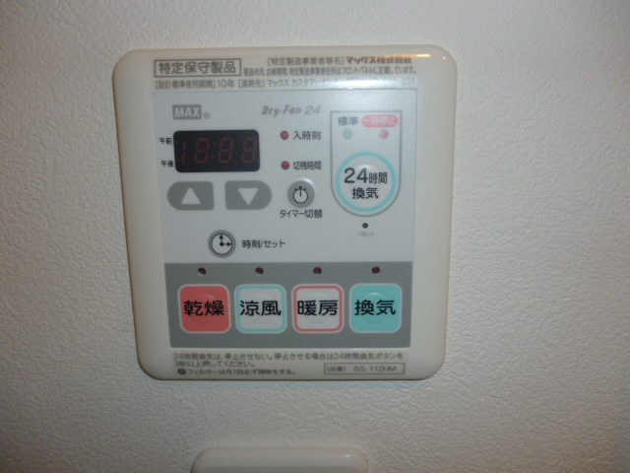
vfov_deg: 49.7
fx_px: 510
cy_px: 236
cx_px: 315
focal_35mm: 28
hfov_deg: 63.4
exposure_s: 1/60
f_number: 3.1
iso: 100
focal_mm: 5
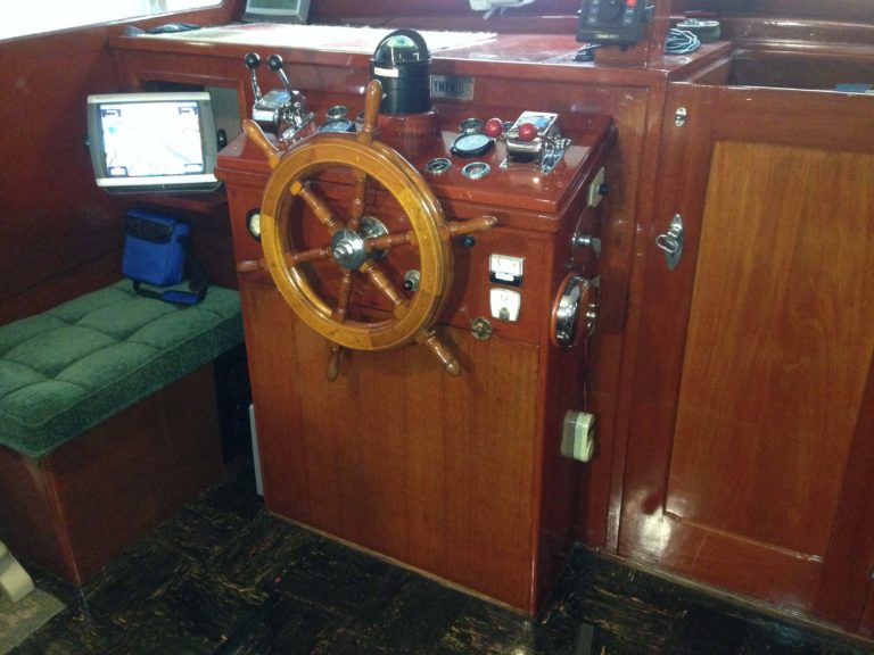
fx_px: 833
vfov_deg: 42.9
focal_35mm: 33
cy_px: 328
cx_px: 437
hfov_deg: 55.4
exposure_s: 1/16
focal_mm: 4.12
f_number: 2.4
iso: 500
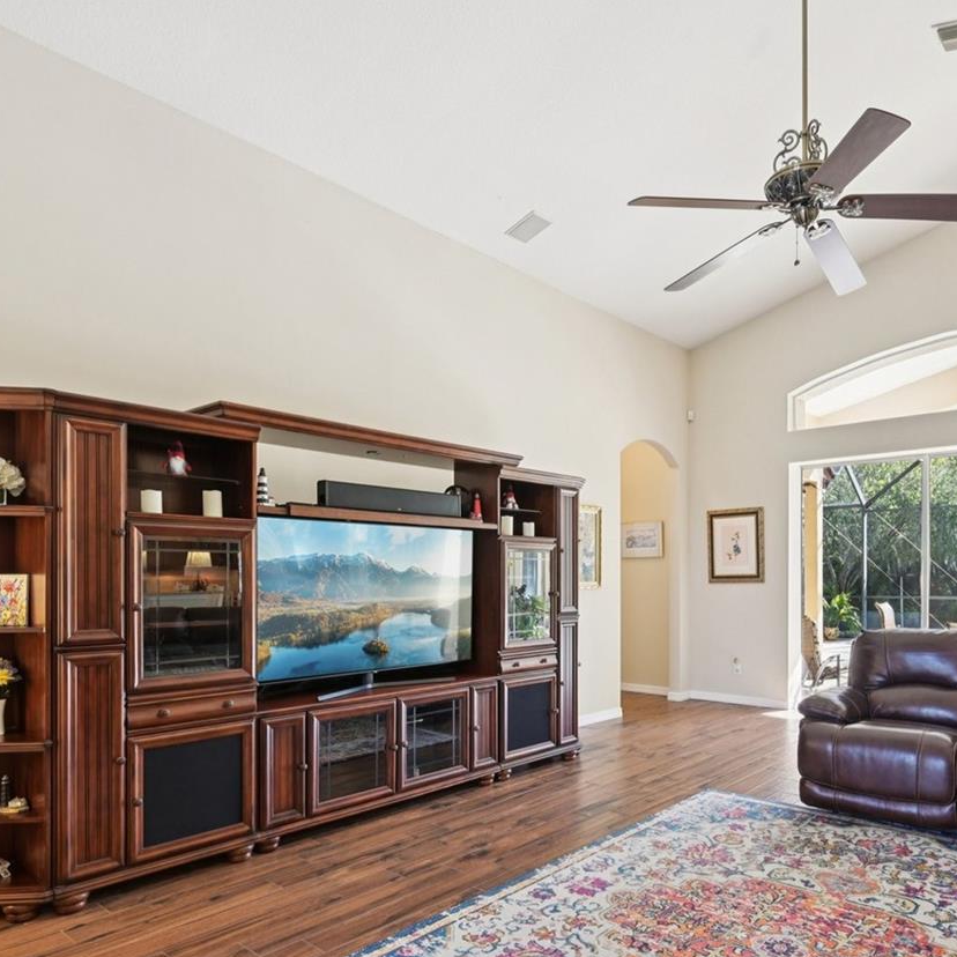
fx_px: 719
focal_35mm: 23
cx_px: 599
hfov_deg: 66.2
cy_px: 578
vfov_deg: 66.6
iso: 400
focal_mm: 14
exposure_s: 1/13
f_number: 8
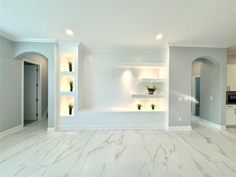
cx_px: 118
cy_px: 88
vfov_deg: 85.7
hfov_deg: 102.1
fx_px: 95
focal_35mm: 14
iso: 50
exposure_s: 1/120
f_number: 2.2
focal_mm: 2.22
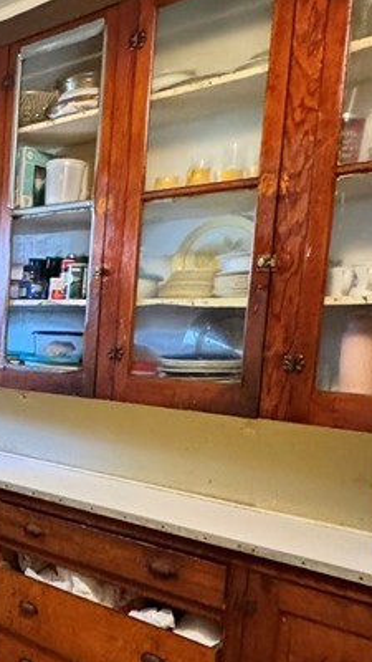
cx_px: -197
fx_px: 684
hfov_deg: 23.7
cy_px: 384
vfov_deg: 51.4
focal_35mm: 39
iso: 1000
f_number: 2.2
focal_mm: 2.22
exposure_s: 1/60
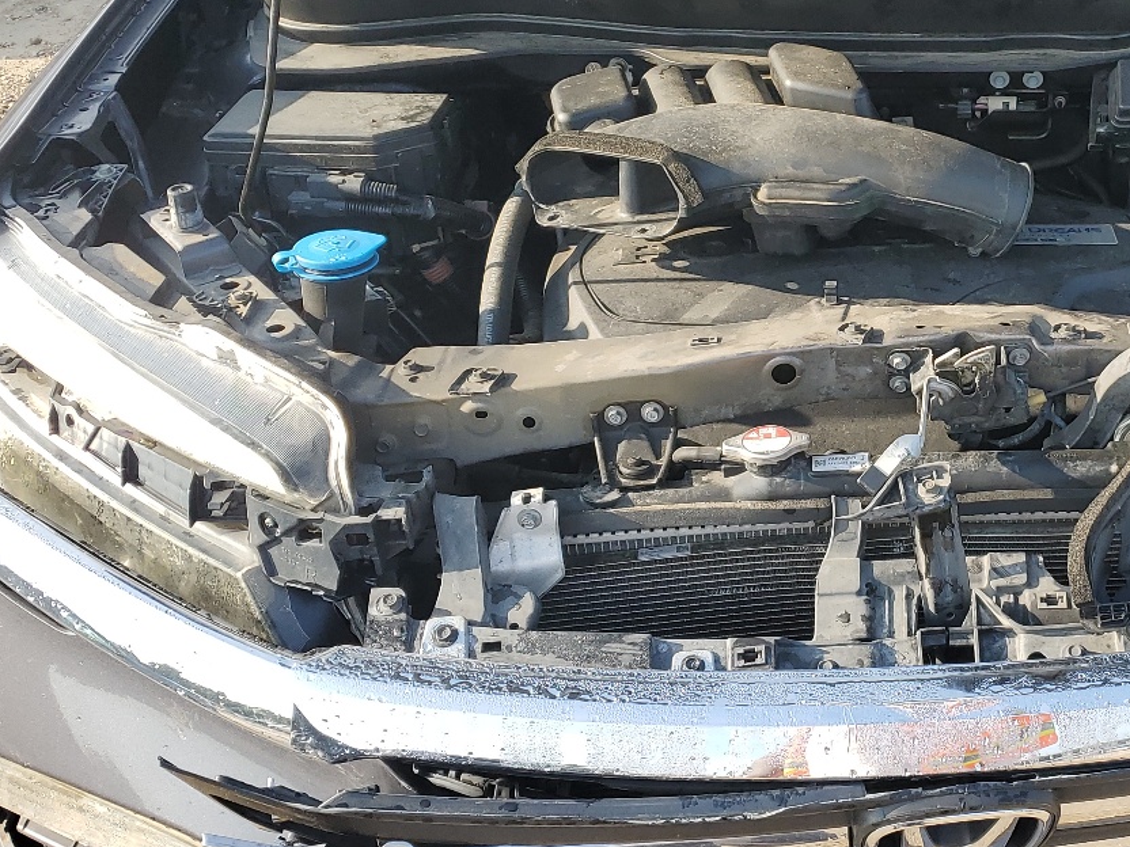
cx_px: 967
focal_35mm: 50
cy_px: 358
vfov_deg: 29.1
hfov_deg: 36.3
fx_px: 1632
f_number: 1.5
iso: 50
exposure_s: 1/769
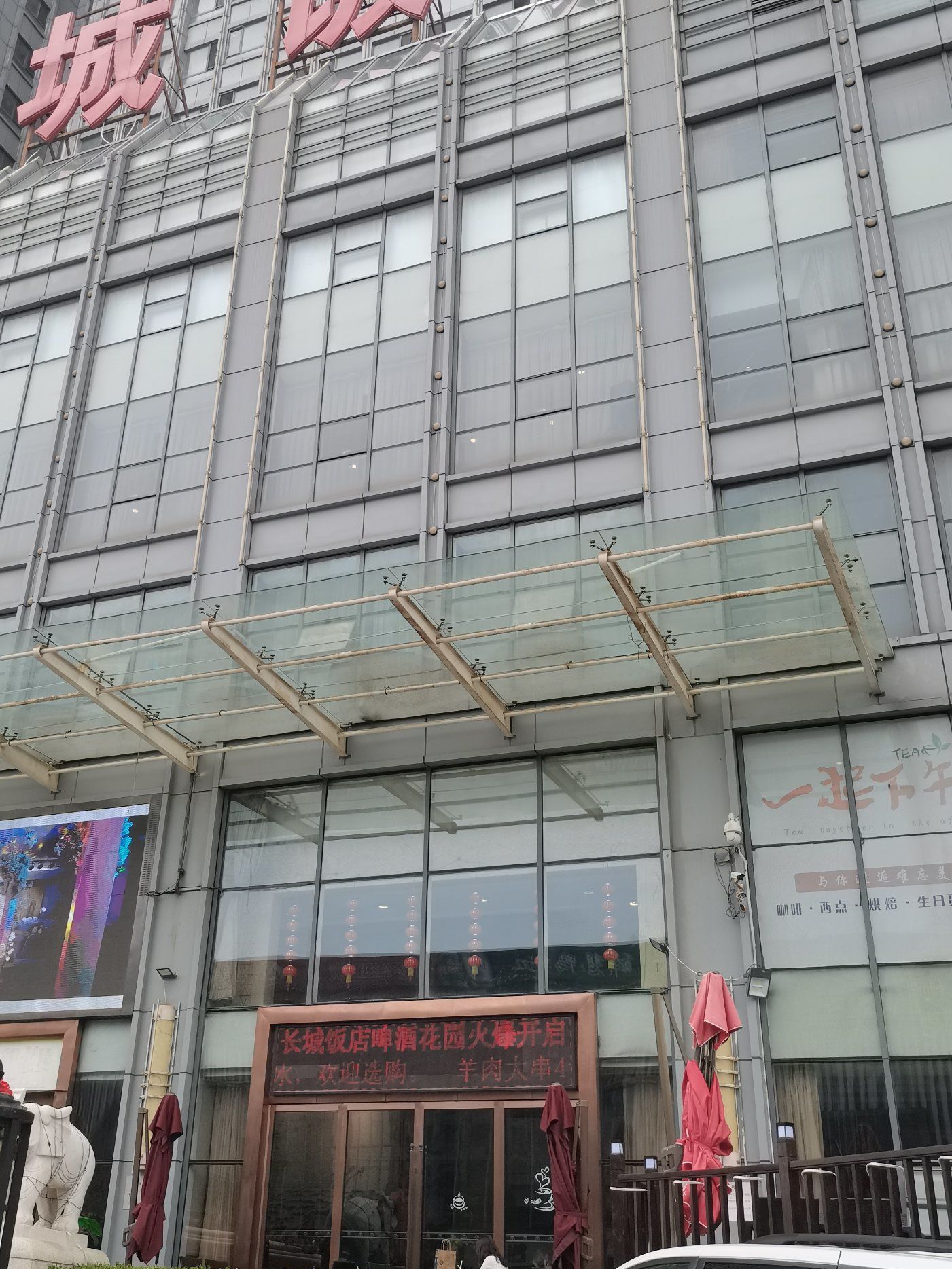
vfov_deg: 48.8
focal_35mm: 38
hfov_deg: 37.6
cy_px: 537
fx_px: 1394
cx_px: 381
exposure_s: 1/909
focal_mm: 5.58
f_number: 1.8
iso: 50
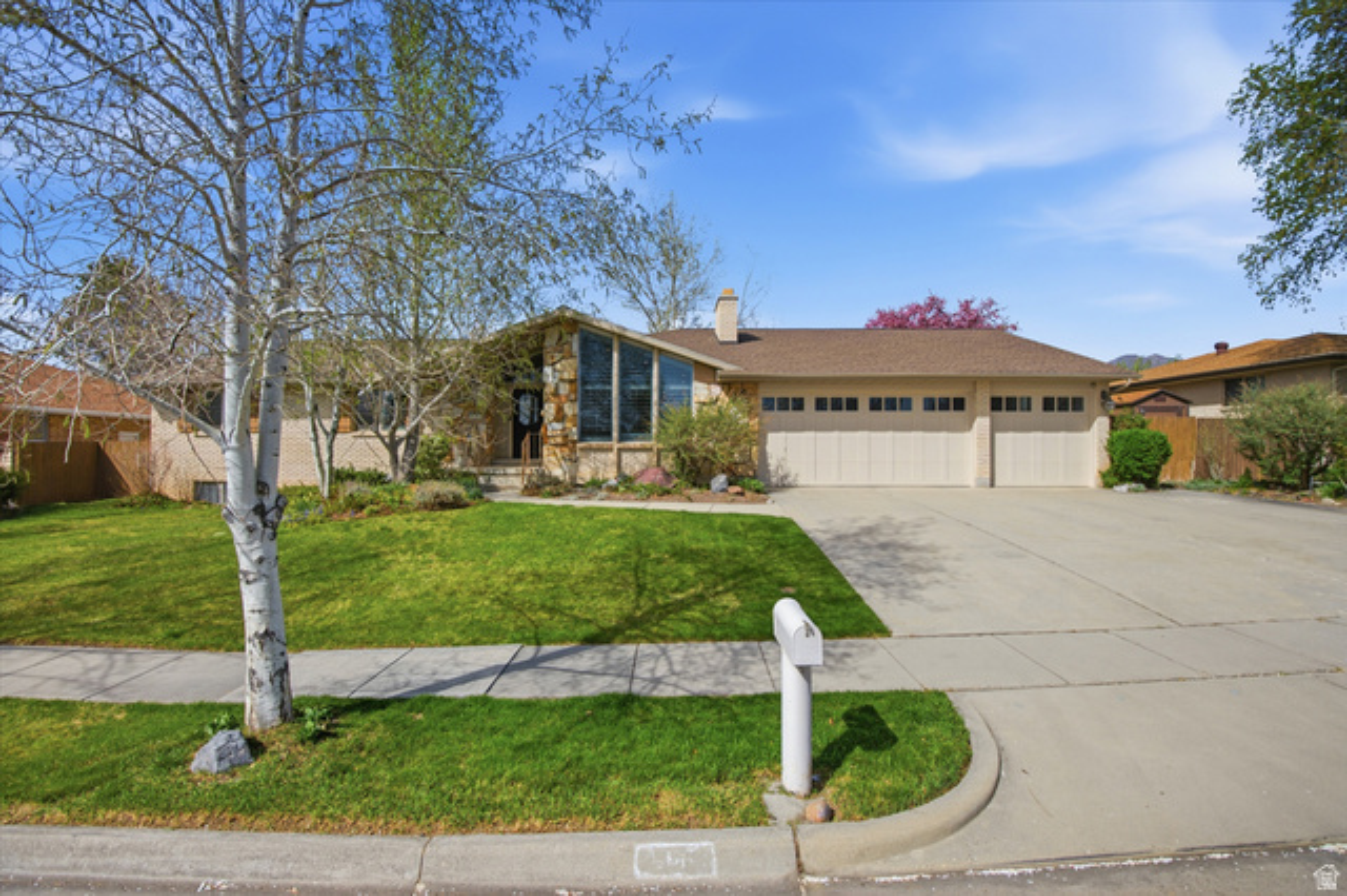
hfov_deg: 96.8
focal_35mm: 16
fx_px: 598
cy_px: 448
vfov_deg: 73.7
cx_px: 674
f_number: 9
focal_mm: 16
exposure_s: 1/3200
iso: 250
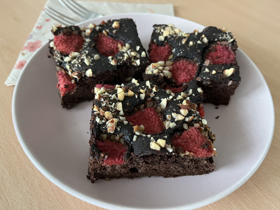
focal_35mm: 26
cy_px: 105
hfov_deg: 67.3
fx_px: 210
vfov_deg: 53.1
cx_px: 140
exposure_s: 1/45
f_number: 1.6
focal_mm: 5.1
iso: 500
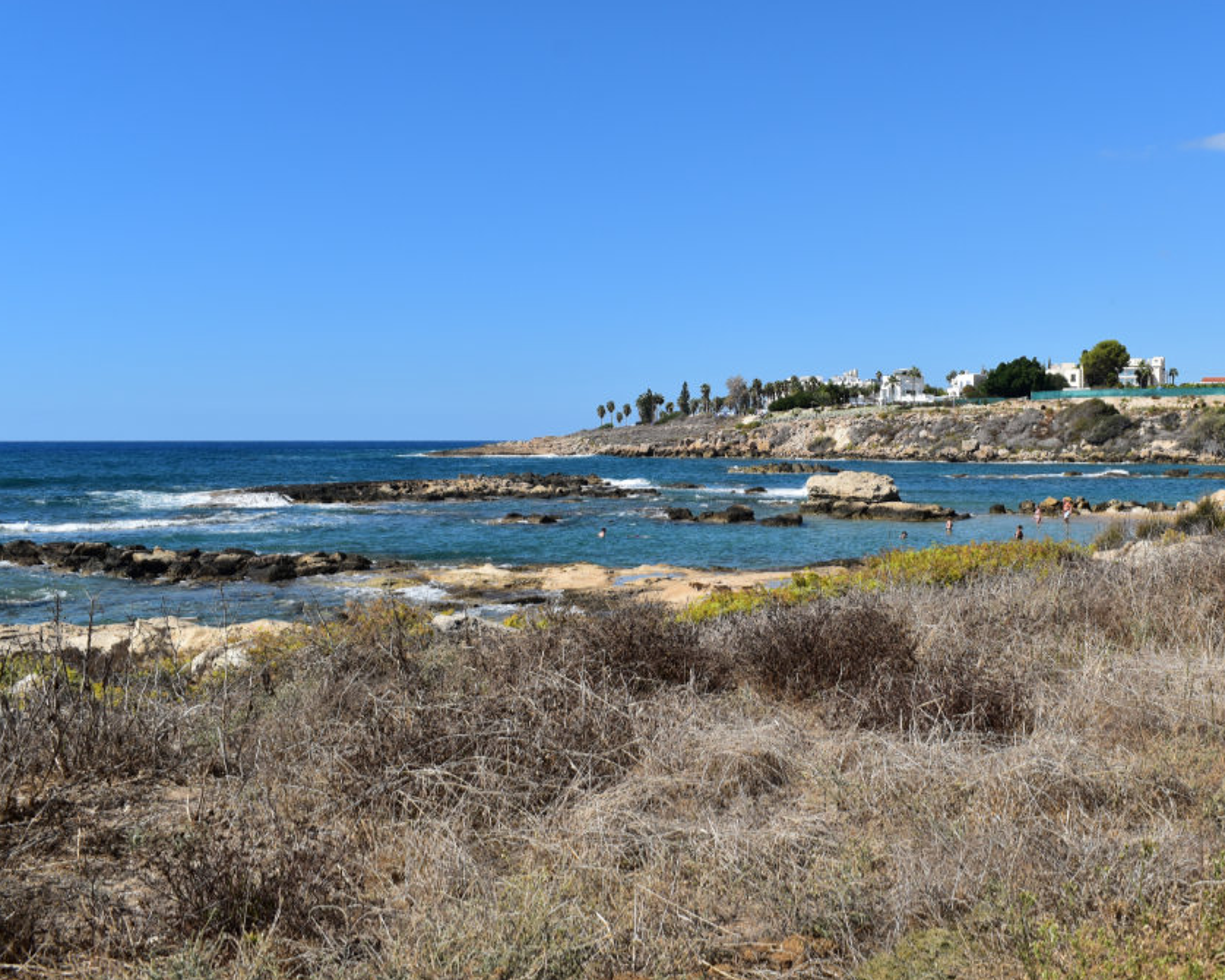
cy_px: 492
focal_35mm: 40
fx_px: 1434
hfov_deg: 46.0
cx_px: 744
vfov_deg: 37.7
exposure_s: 1/500
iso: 250
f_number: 11
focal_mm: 23
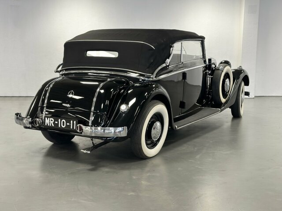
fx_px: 391
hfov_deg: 39.7
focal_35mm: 48
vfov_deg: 30.3
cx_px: 141
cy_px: 106
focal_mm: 6.86
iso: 160
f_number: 1.78
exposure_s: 1/60
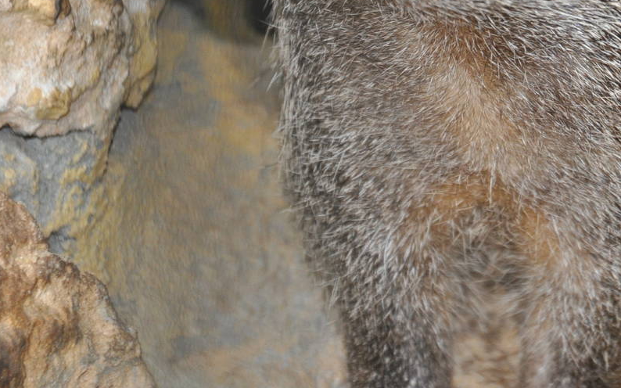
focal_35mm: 323
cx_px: 509
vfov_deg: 4.1
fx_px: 5466
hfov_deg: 6.5
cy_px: -22
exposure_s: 1/60
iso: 800
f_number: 5.6
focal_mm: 105
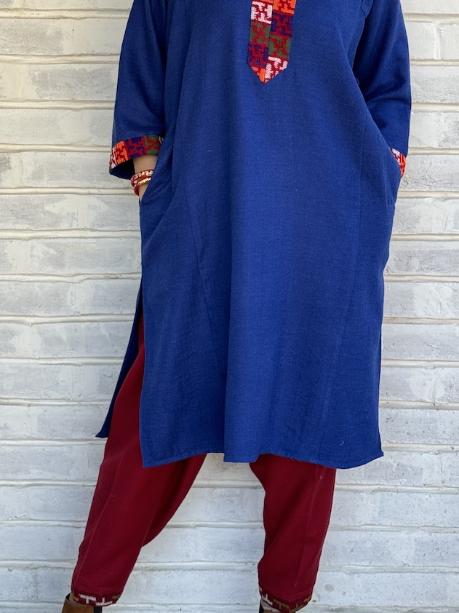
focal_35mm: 73
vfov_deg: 26.6
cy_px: 215
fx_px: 1291
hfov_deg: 20.2
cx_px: 217
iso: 64
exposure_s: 1/214
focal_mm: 6.76
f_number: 1.78
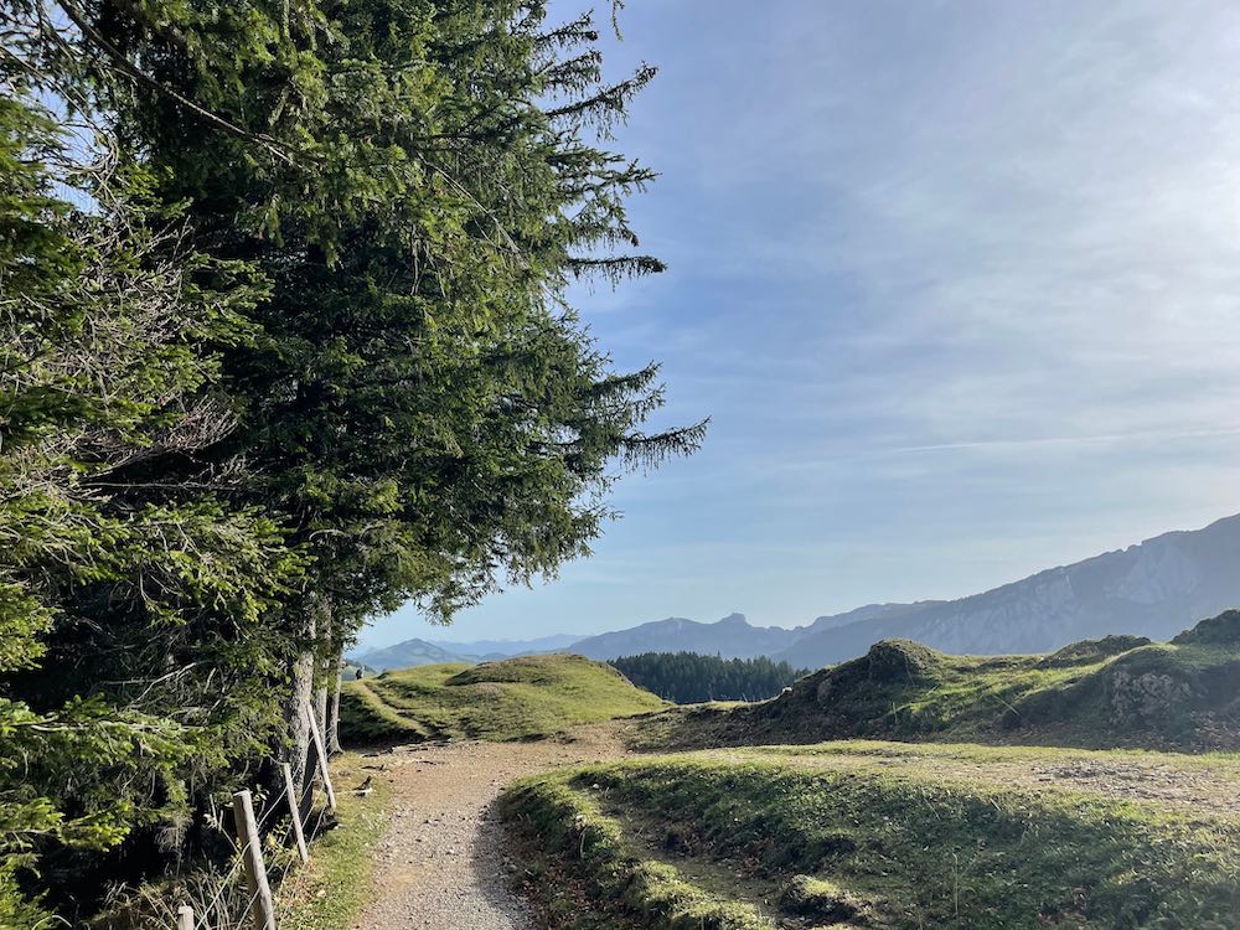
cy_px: 465
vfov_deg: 53.1
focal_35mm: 26
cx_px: 620
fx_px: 931
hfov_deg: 67.3
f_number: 1.6
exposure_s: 1/4651
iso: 32
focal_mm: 4.2
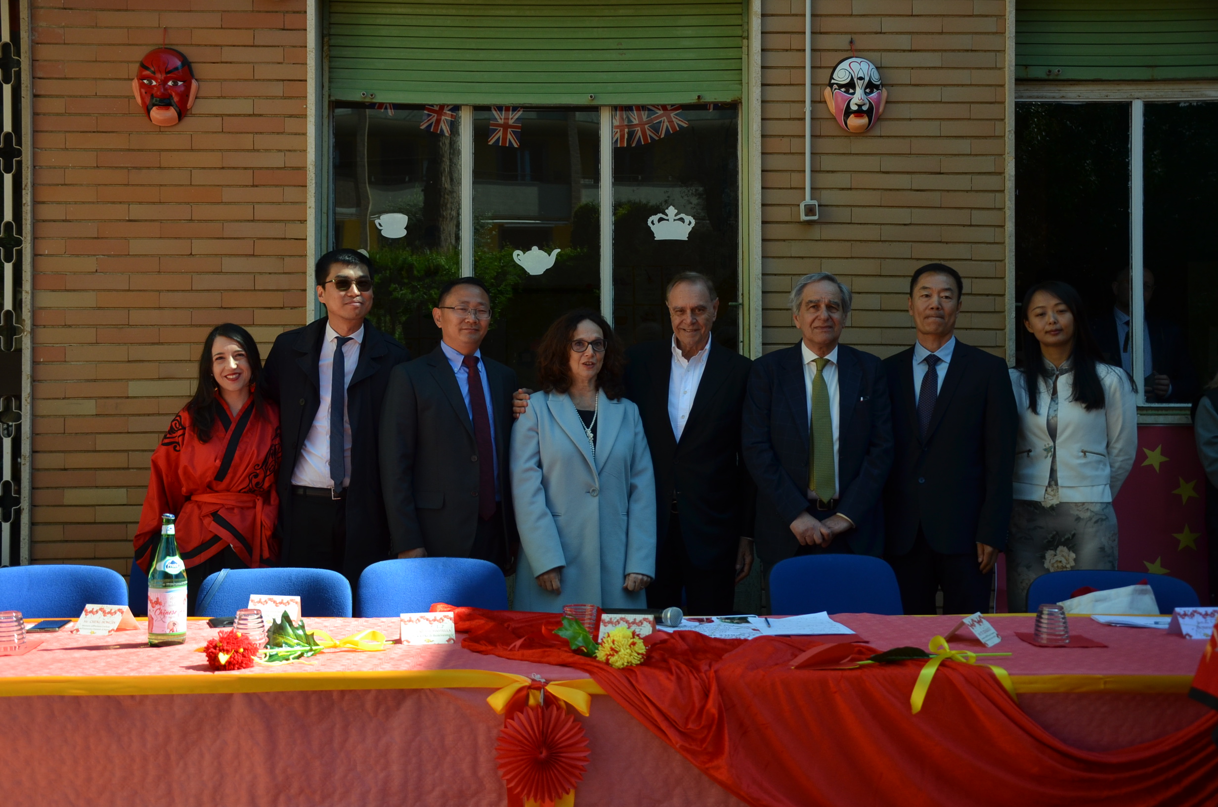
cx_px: 609
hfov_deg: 49.6
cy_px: 404
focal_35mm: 39
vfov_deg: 34.1
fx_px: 1317
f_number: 4.5
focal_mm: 26
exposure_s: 1/1000
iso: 400
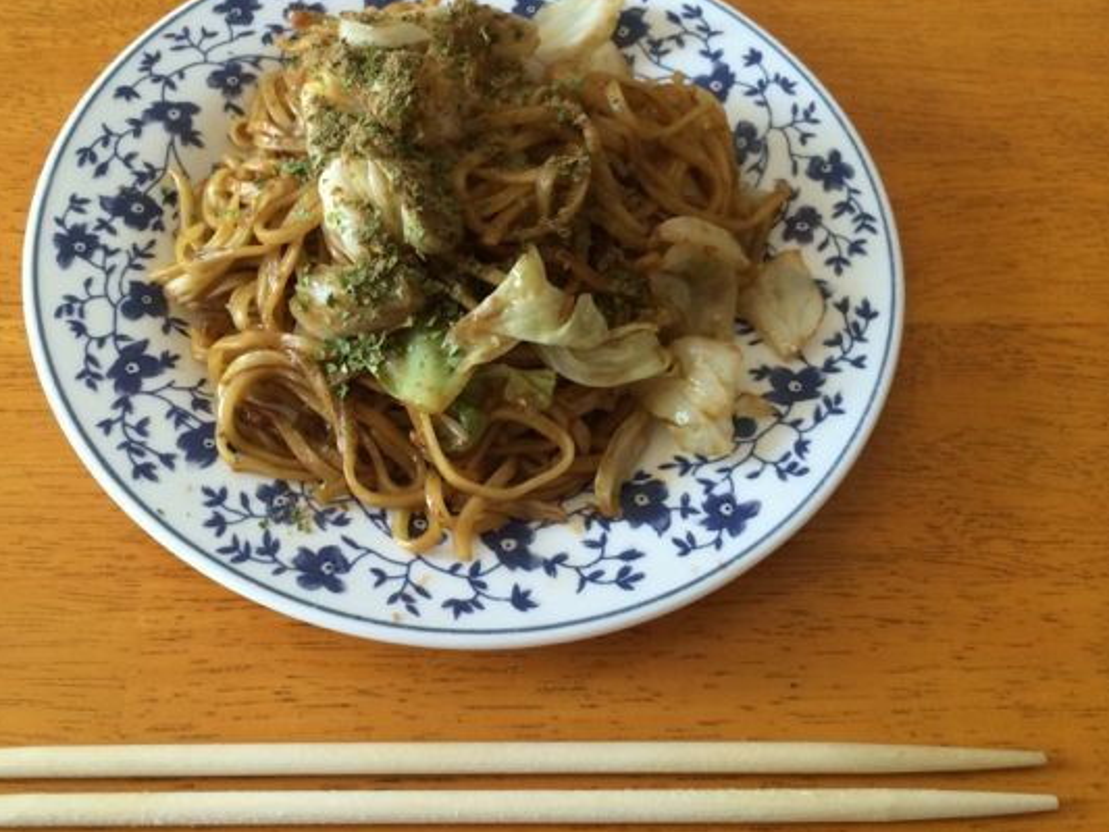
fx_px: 1154
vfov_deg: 39.6
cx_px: 458
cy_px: 345
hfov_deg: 51.1
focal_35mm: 36
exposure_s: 1/30
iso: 125
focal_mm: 4.12
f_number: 2.2
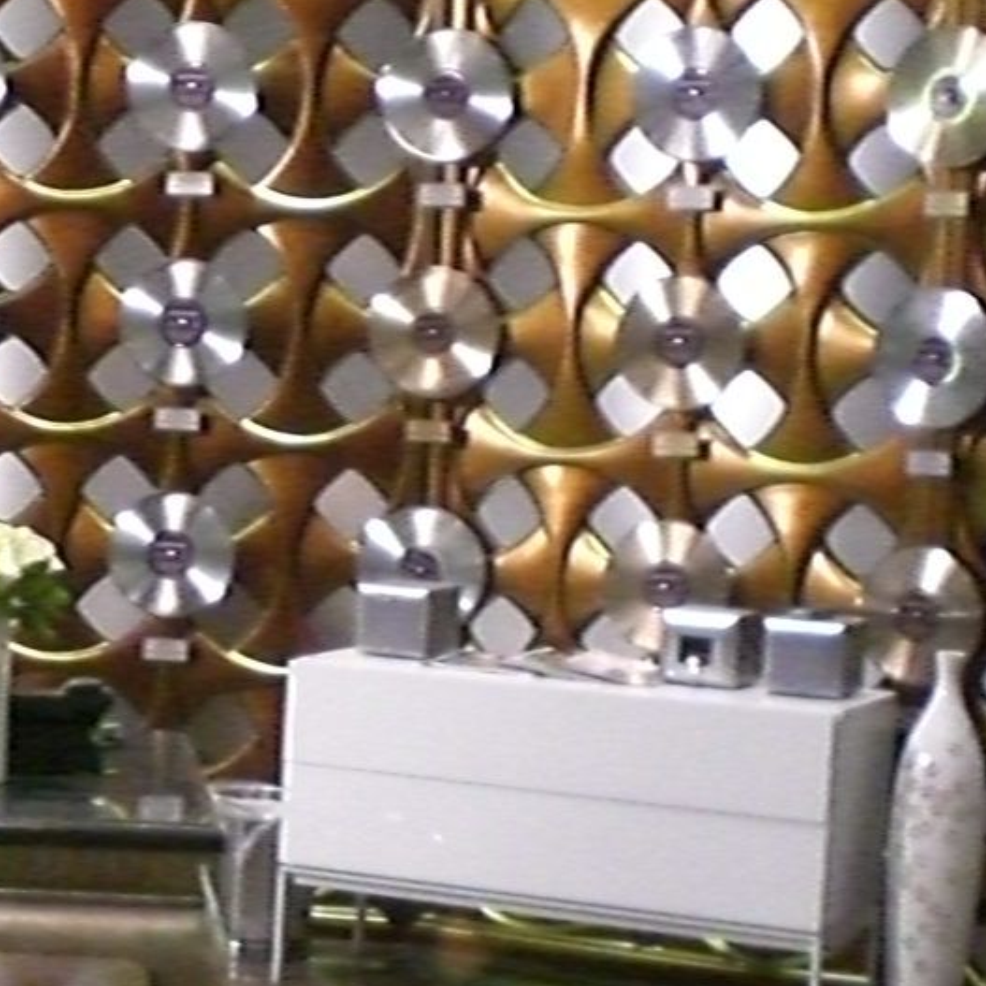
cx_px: -262
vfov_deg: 17.0
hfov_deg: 16.2
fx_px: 3287
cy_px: 683
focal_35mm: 102
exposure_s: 1/125
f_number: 3.1
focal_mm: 6.3
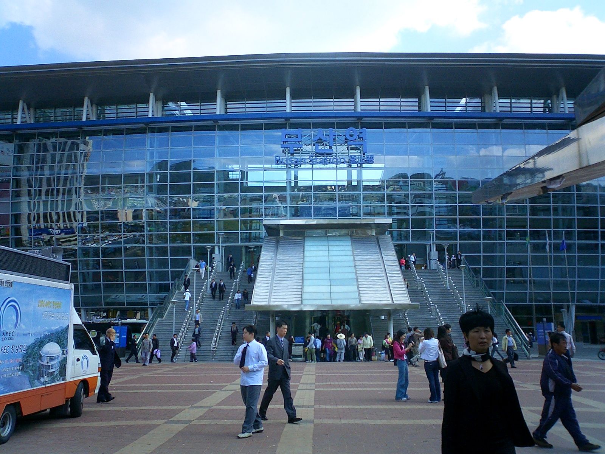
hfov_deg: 50.1
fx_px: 647
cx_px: 302
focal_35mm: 37
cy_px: 227
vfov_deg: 38.7
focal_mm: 5.6
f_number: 3.5
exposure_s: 1/500
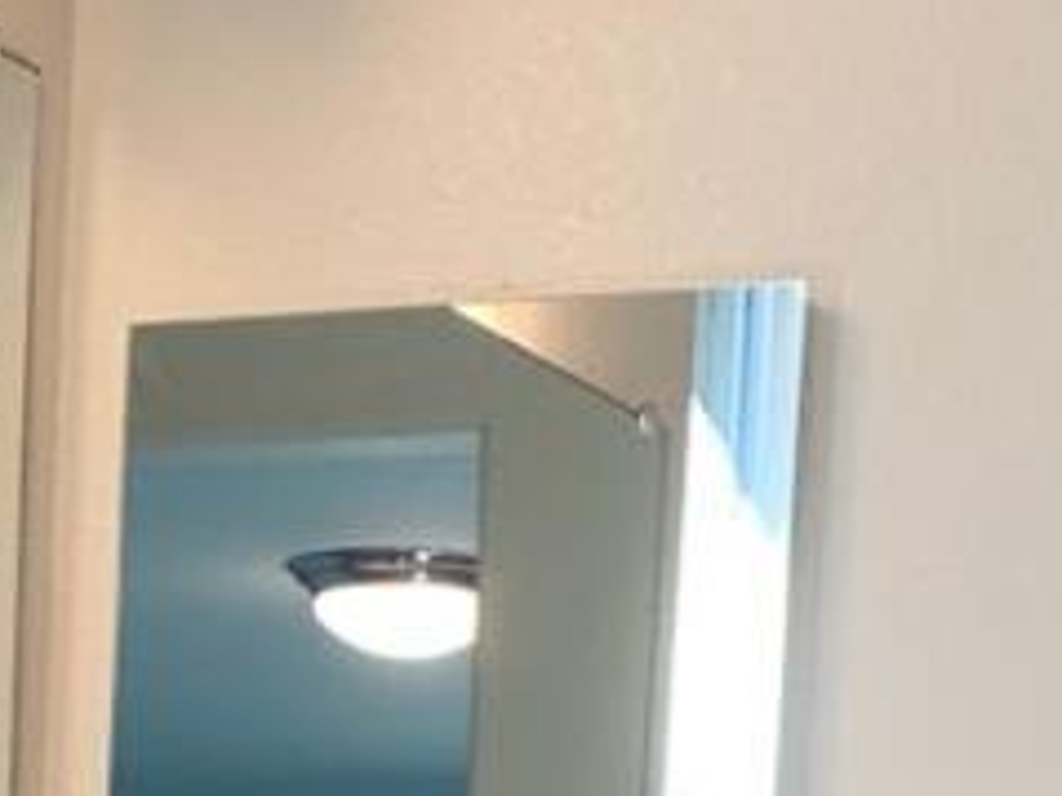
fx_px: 4998
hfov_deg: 12.1
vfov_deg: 7.9
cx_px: 173
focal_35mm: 163
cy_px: 2381
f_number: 1.8
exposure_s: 1/120
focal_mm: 4.25
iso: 25
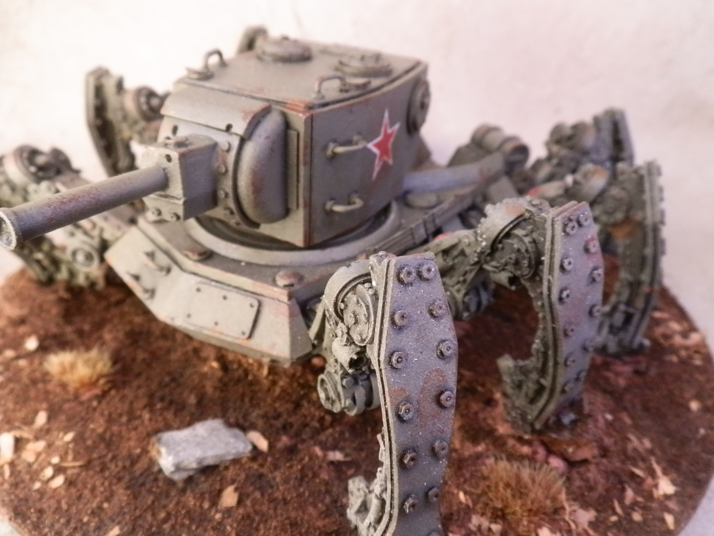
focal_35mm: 28
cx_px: 357
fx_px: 578
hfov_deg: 63.4
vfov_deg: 49.7
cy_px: 268
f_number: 3.1
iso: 400
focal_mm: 5
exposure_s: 1/50
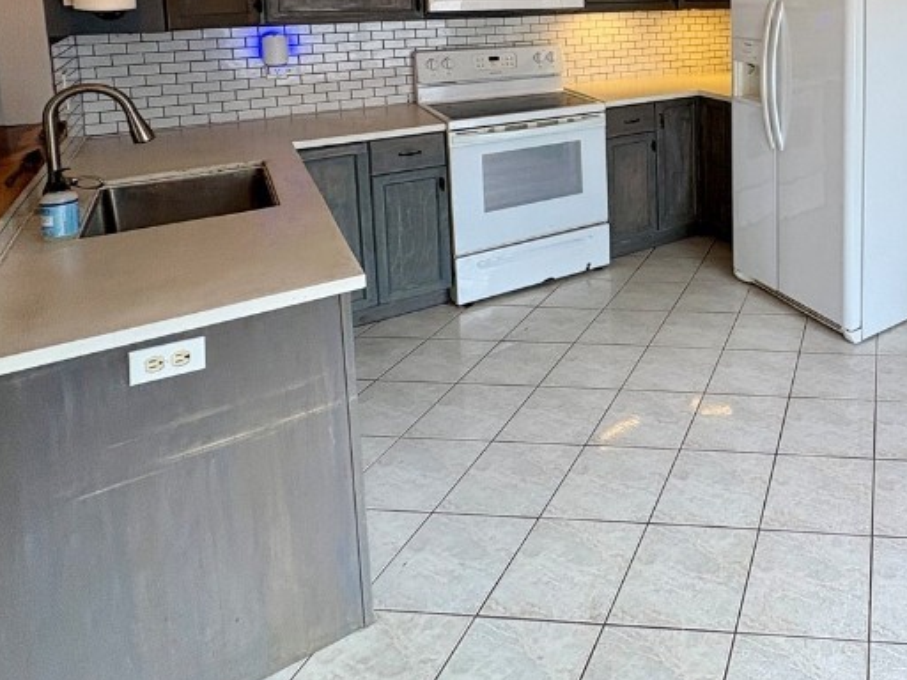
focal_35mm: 28
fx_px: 734
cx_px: 843
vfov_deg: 44.6
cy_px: 51
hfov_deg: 53.9
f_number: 2.2
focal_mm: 2.22
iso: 125
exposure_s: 1/120
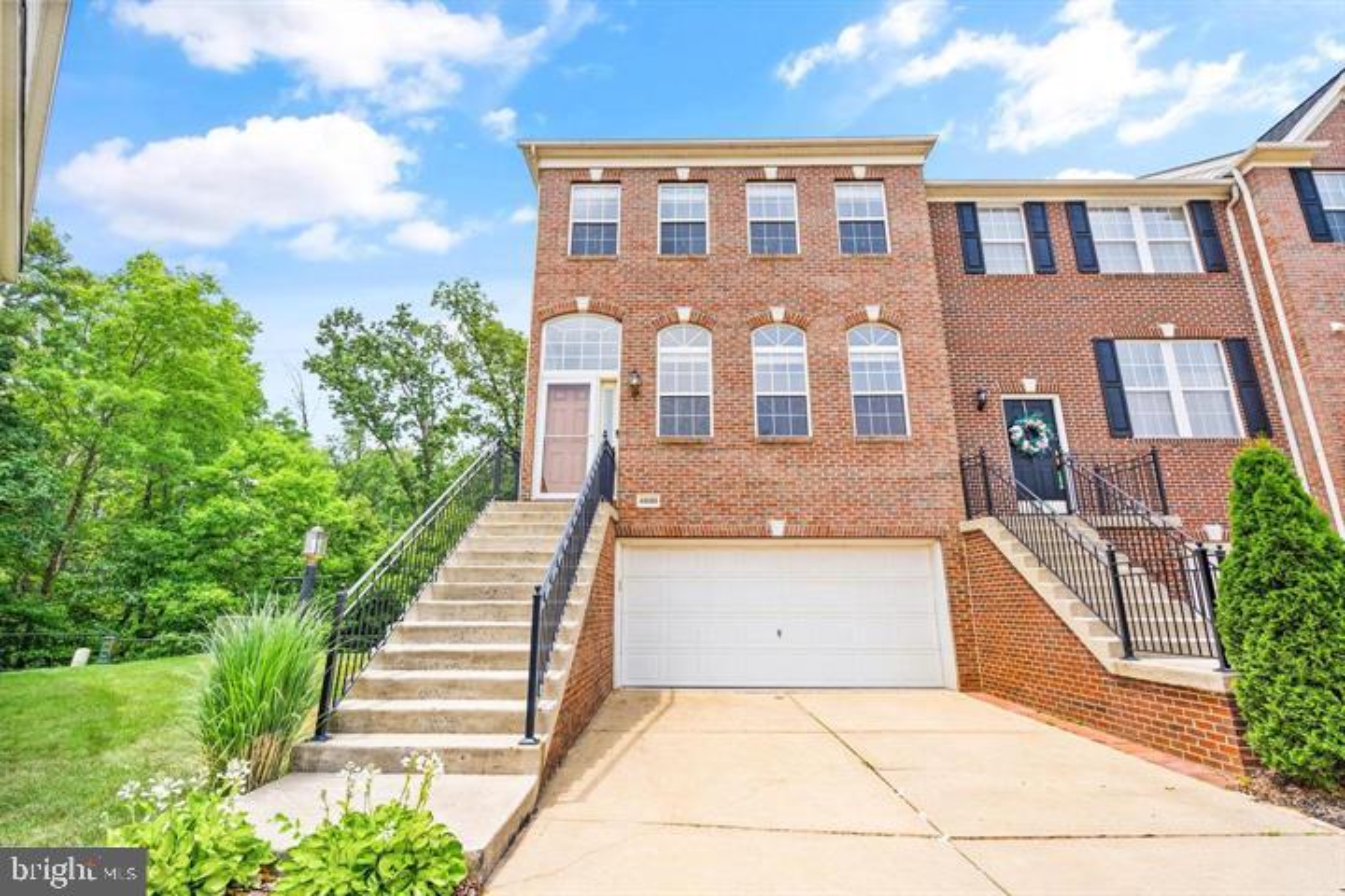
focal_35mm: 16
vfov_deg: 73.7
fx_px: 598
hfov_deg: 96.7
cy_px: 448
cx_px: 672
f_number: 4
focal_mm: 16
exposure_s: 1/200
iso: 100
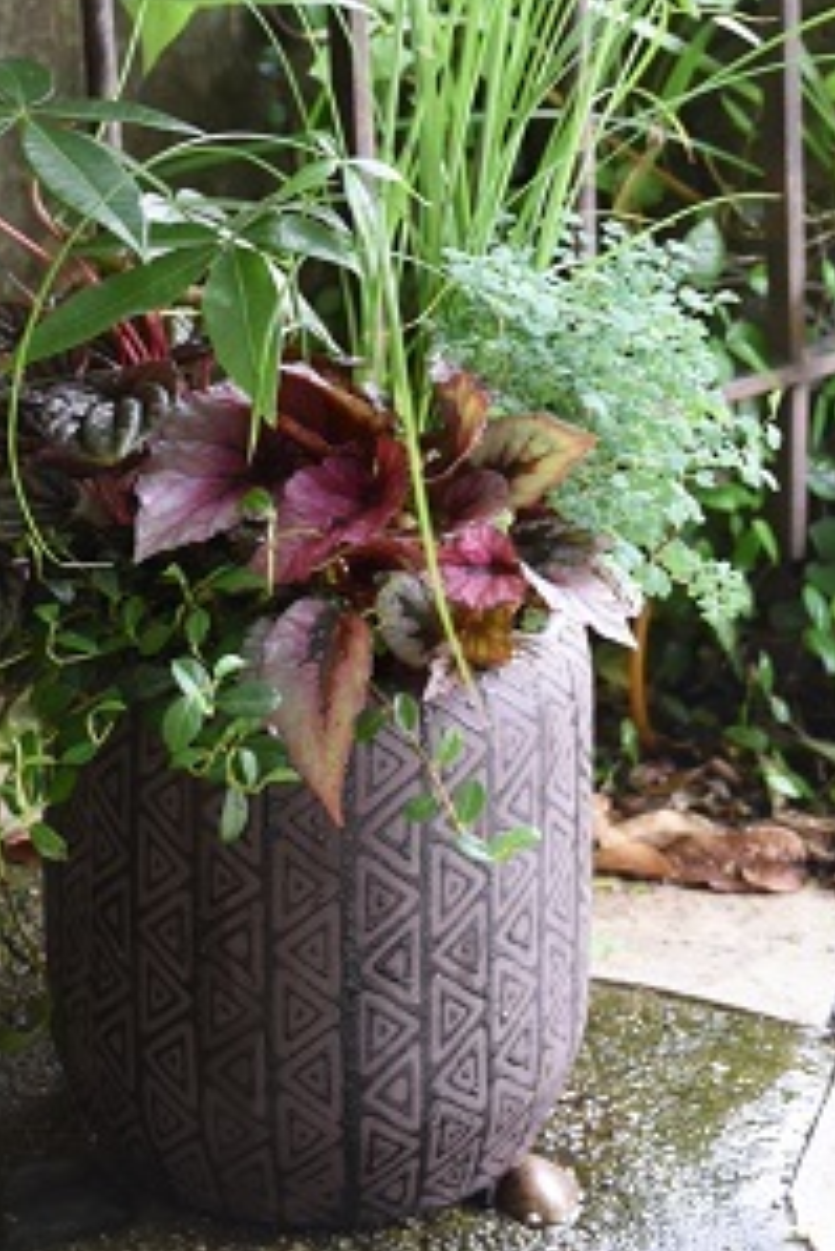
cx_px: 342
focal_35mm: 103
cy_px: 181
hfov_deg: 13.3
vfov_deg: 19.5
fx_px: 3579
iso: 800
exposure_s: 1/80
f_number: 5
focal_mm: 32
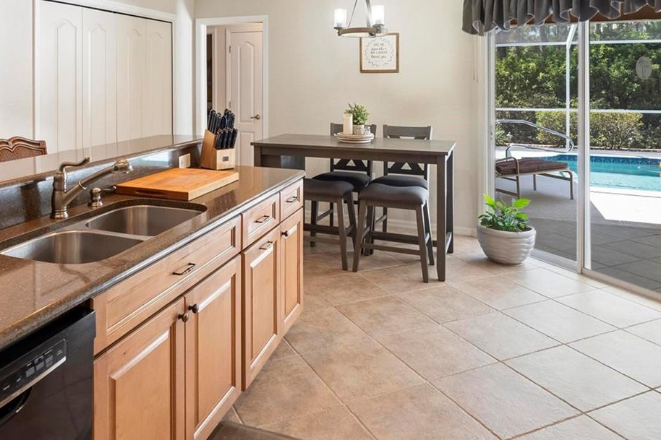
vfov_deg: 44.4
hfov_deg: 65.0
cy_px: 96
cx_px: 269
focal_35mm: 28
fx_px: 514
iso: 800
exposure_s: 1/8
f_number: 8
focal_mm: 16
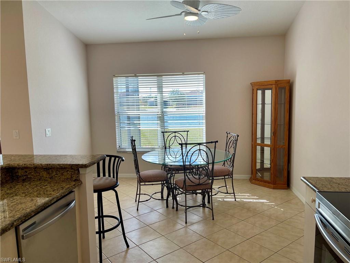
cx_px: 175
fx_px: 253
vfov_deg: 54.9
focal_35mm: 25
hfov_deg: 69.4
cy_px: 132
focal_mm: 5.1
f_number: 1.6
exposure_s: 1/258
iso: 32
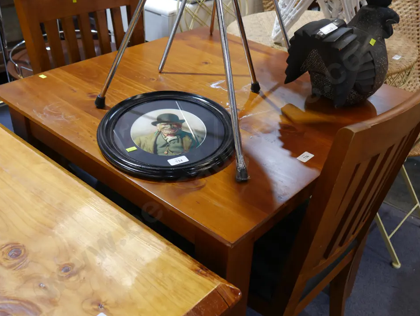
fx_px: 498
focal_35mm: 41
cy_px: 158
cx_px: 222
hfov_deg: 45.7
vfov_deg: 35.2
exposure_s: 1/60
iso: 500
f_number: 4.1
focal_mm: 19
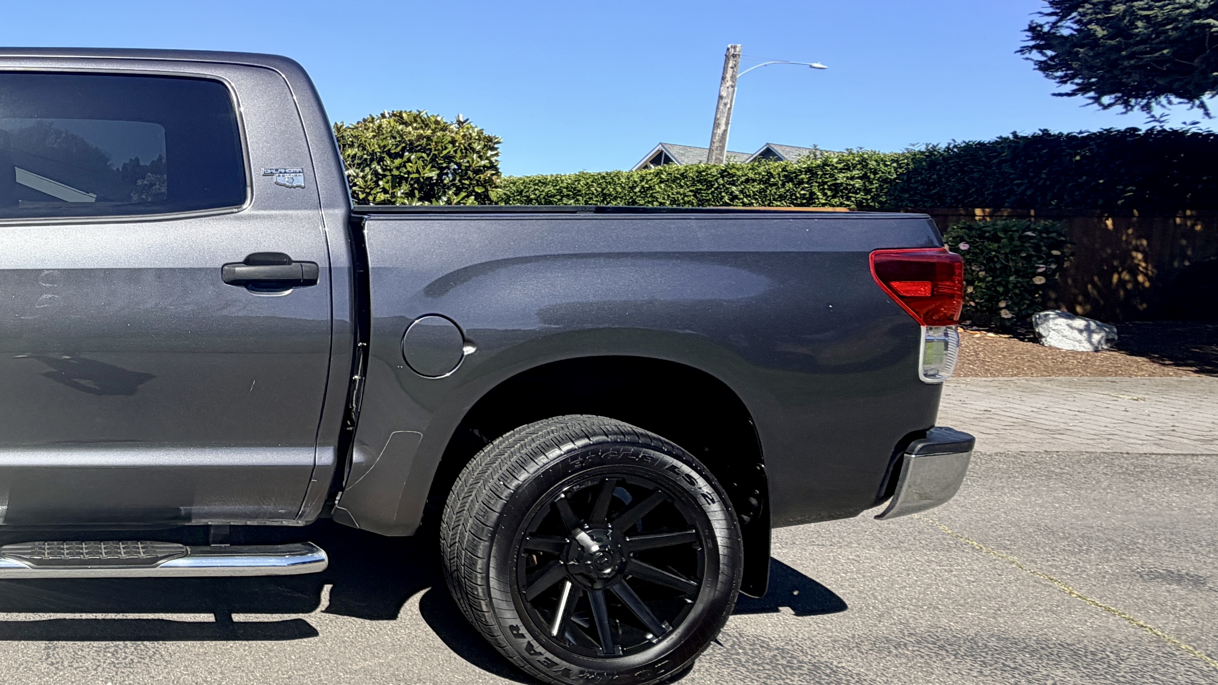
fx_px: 937
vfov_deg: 40.1
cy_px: 283
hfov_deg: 54.8
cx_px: 63
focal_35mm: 29
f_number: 2.2
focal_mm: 2.22
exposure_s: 1/770
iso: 32
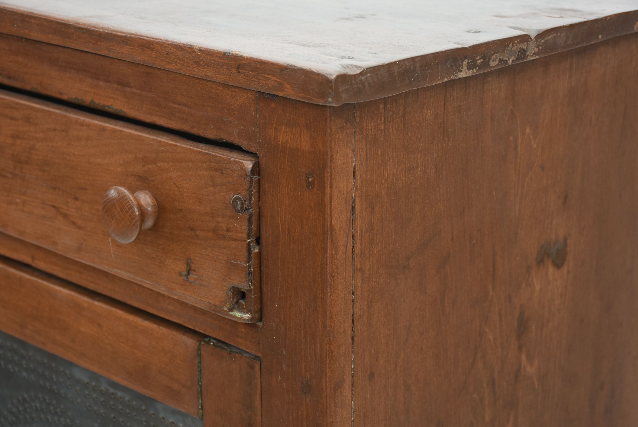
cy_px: 214
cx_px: 319
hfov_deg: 26.0
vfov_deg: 17.5
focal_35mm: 78
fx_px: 1383
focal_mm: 52
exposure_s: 1/125
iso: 200
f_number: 7.1
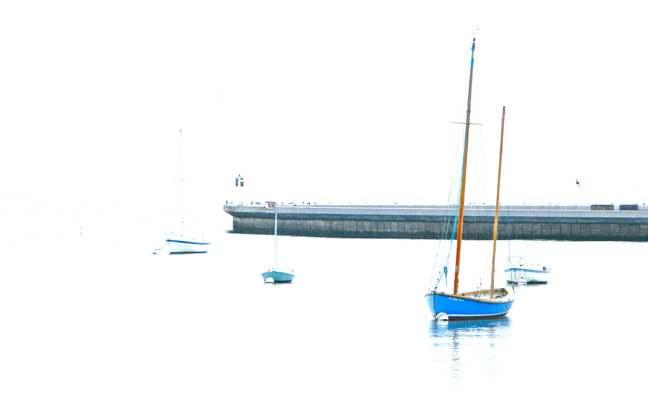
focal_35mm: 235
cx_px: 323
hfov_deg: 8.9
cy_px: 232
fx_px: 4150
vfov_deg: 5.6
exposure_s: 1/125
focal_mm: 39.7
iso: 80
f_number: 5.4
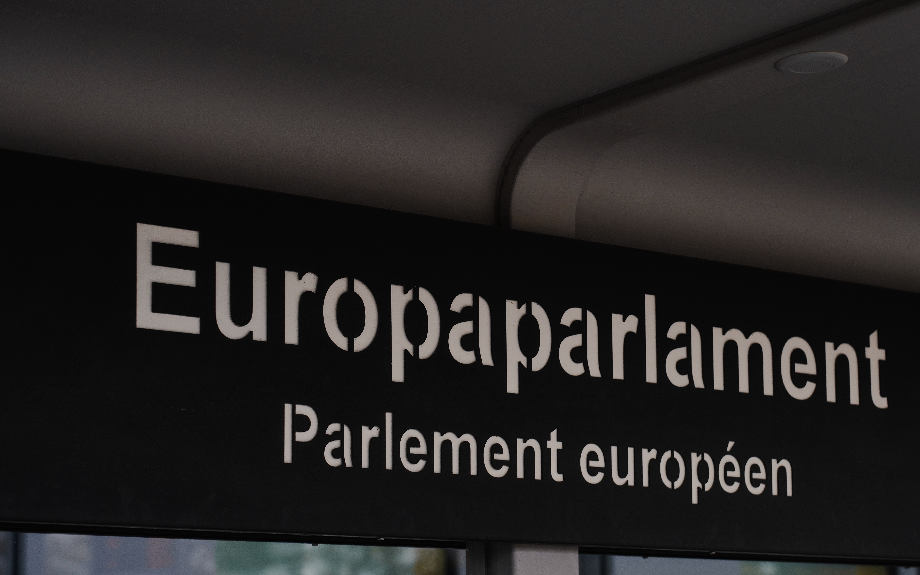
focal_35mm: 100
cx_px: 557
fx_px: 2507
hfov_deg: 20.8
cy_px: 330
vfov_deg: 13.1
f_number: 4.5
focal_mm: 75
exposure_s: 1/250
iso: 320
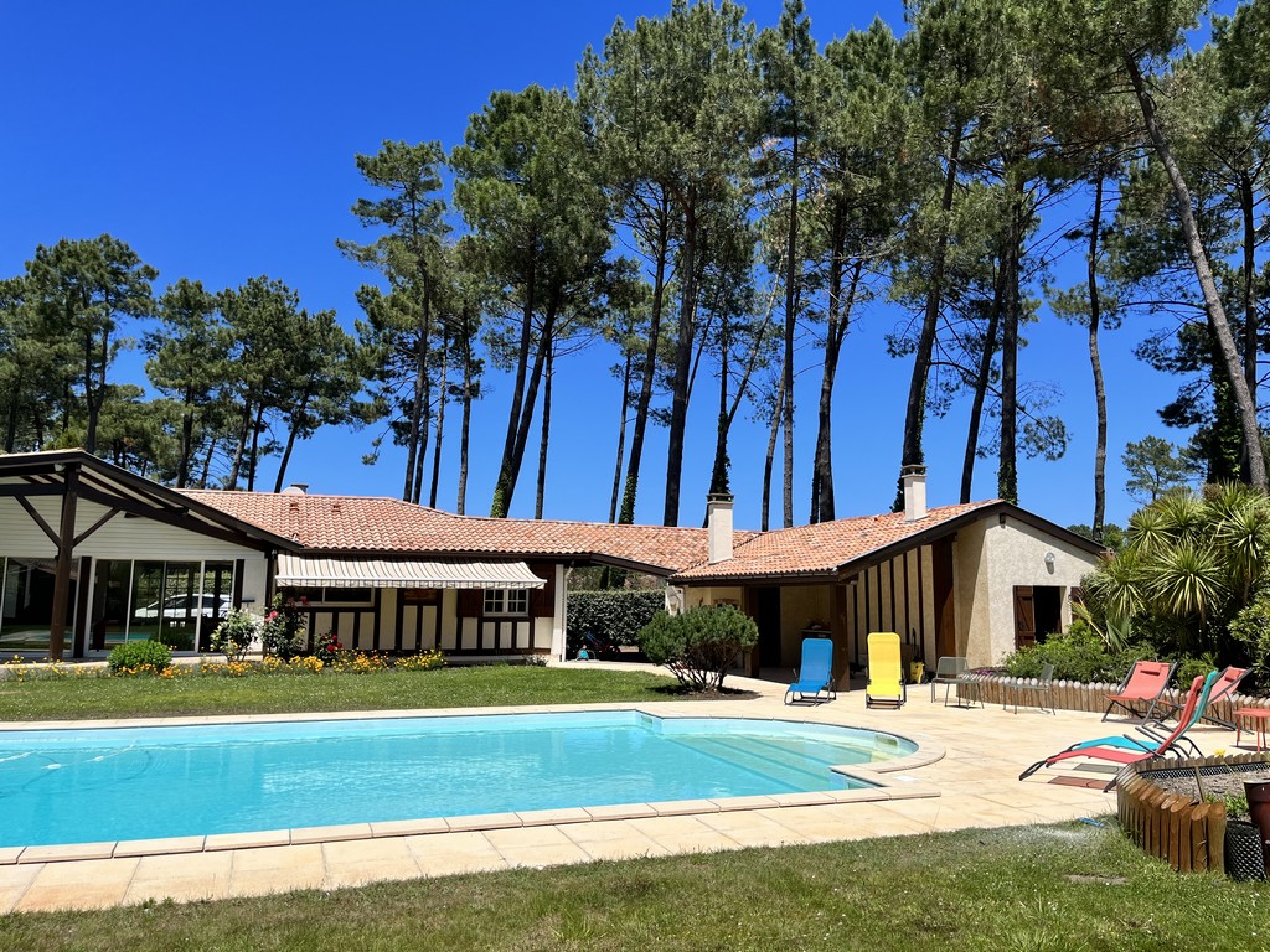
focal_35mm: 26
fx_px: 954
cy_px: 476
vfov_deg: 53.1
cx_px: 635
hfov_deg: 67.3
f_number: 1.6
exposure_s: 1/4651
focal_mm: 5.1
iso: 50
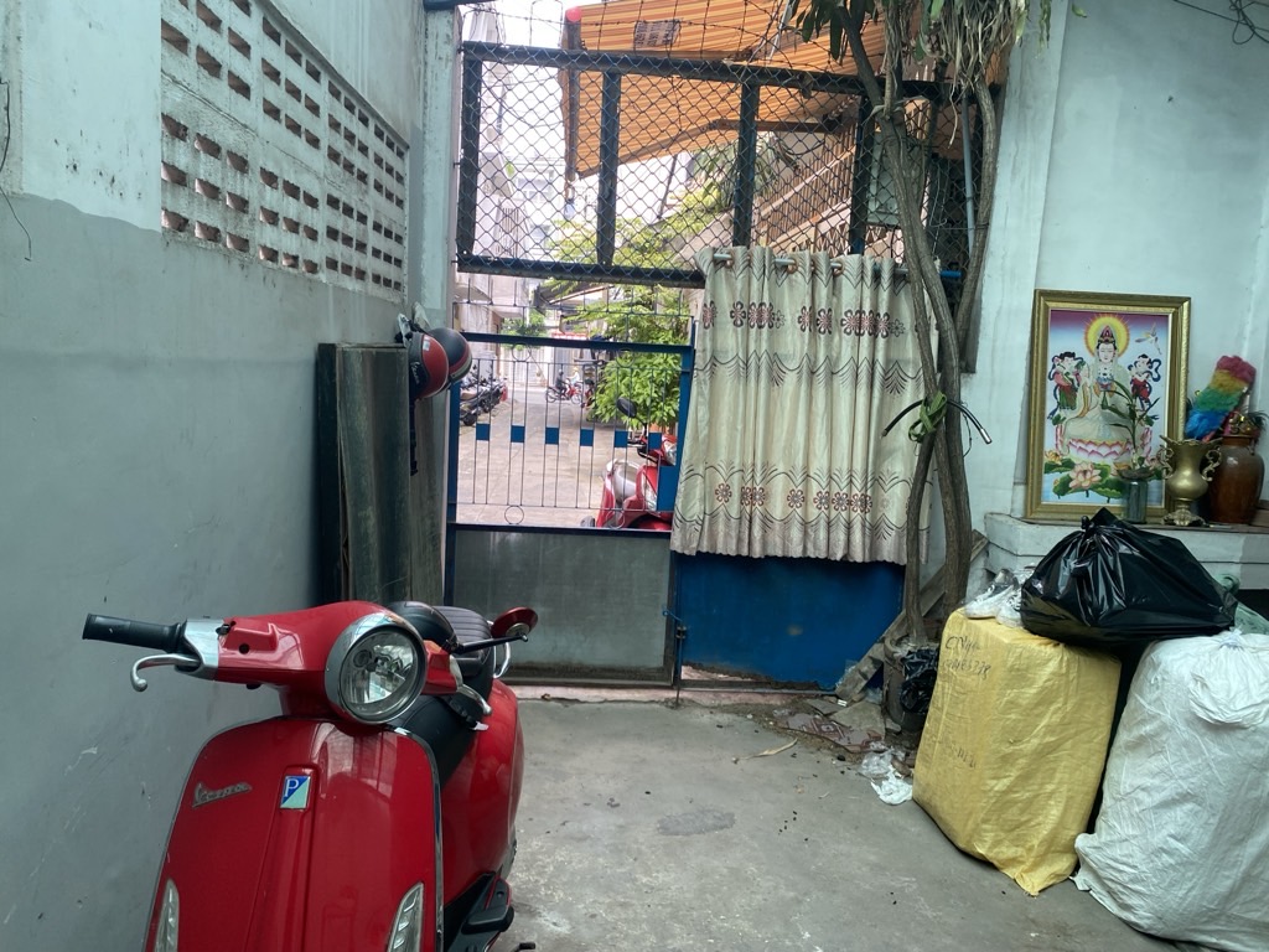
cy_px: 476
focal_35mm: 26
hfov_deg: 67.3
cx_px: 634
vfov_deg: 53.1
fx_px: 953
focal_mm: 4.25
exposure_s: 1/122
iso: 50
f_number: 1.8
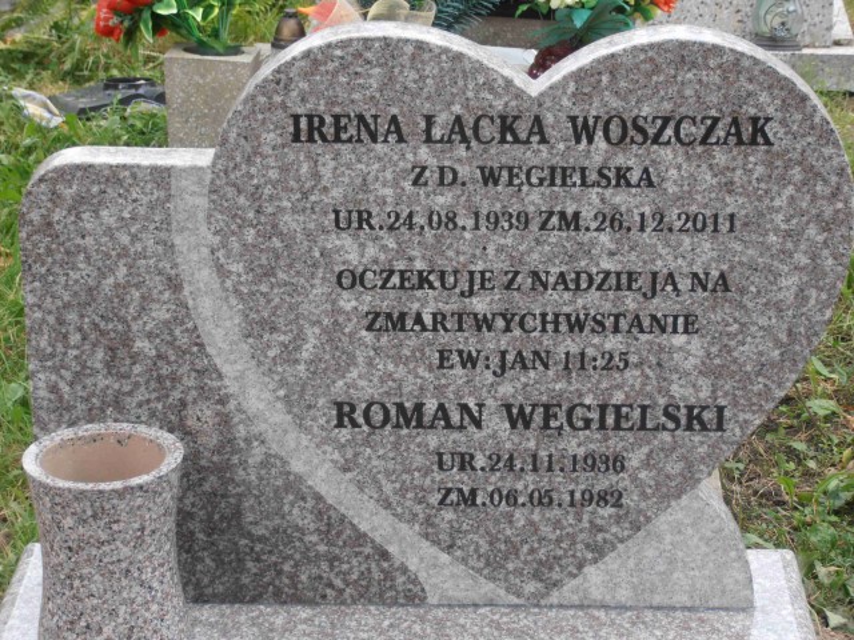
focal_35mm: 111
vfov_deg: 13.3
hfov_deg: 17.7
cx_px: 427
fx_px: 2738
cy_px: 320
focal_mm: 19.64
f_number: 5.5
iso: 80
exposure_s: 1/80
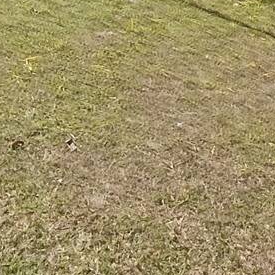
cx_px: 311
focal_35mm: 74
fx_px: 665
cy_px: -156
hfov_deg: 22.0
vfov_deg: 19.7
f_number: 2.2
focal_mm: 1.65
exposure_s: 1/697
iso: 50
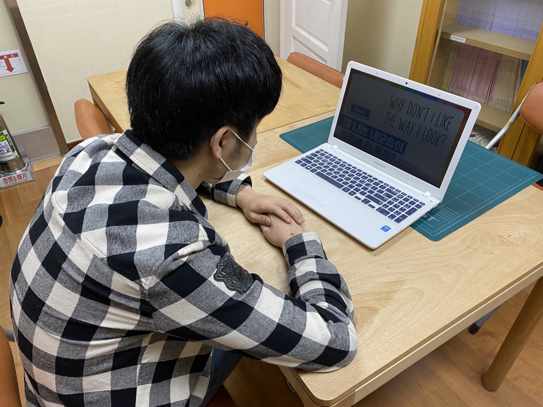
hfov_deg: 67.3
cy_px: 204
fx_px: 408
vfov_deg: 53.1
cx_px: 272
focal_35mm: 26
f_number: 1.8
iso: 80
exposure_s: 1/60
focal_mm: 4.25
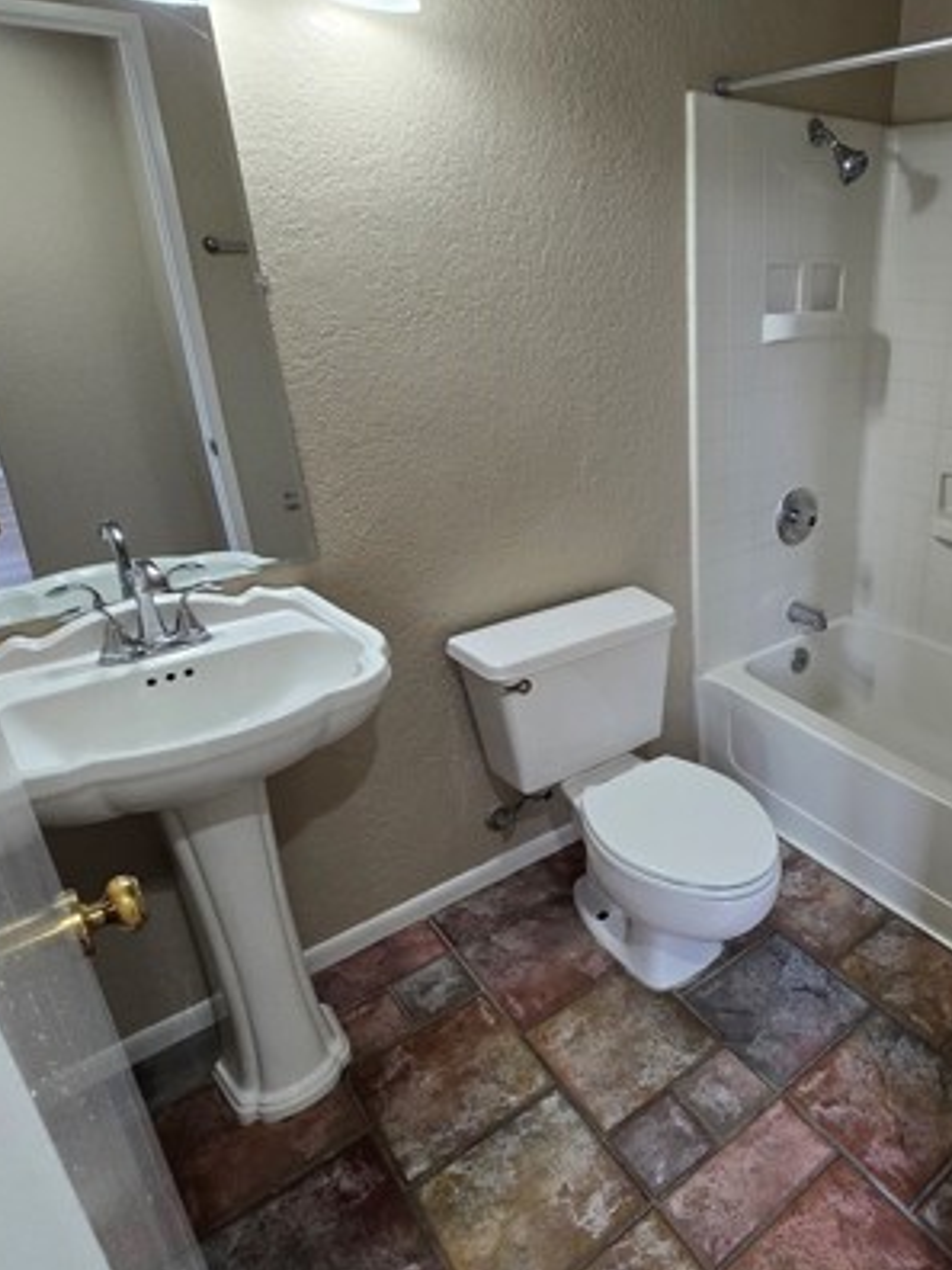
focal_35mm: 21
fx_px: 770
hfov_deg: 59.7
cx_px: 724
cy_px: 609
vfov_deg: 79.0
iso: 160
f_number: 2.2
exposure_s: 1/60
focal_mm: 2.2
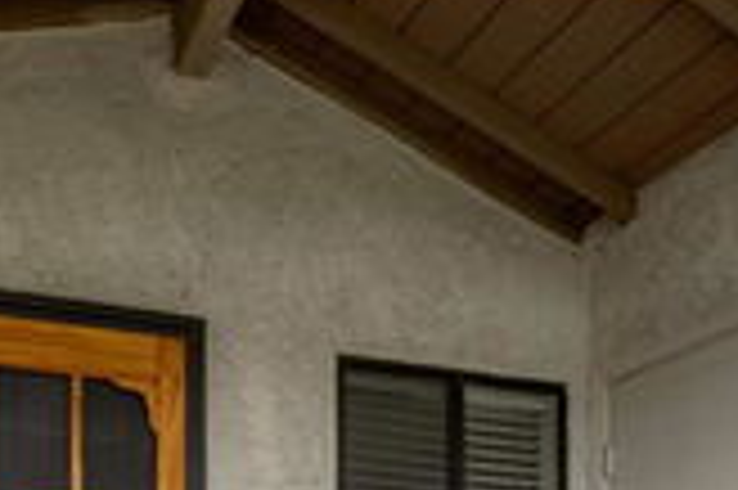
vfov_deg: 26.1
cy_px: 688
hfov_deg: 45.6
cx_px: 176
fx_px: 840
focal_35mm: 41
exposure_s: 1/50
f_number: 8
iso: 100
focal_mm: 14
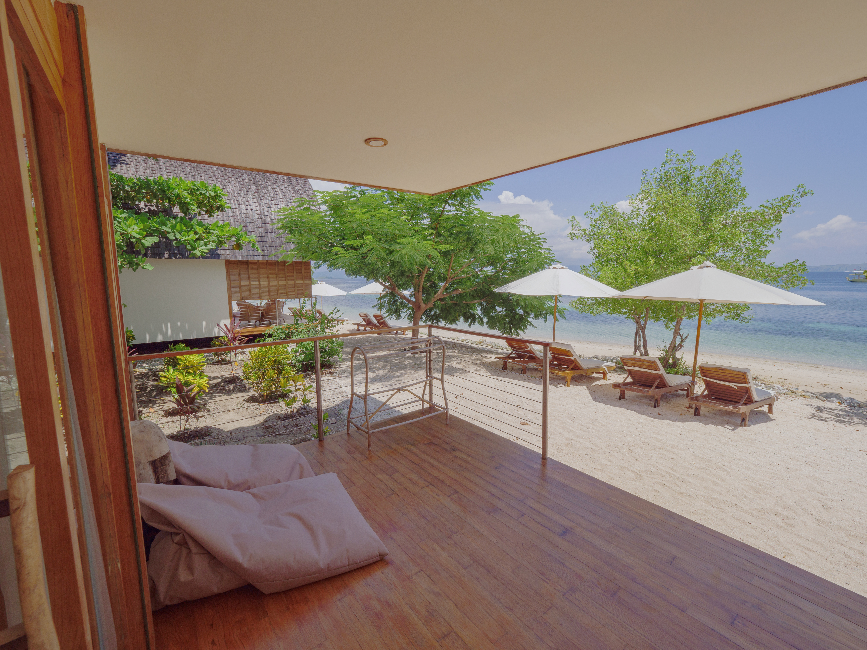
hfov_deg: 102.1
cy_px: 325
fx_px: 351
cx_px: 434
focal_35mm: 14
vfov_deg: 85.7
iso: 100
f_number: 8
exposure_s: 1/250
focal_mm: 7
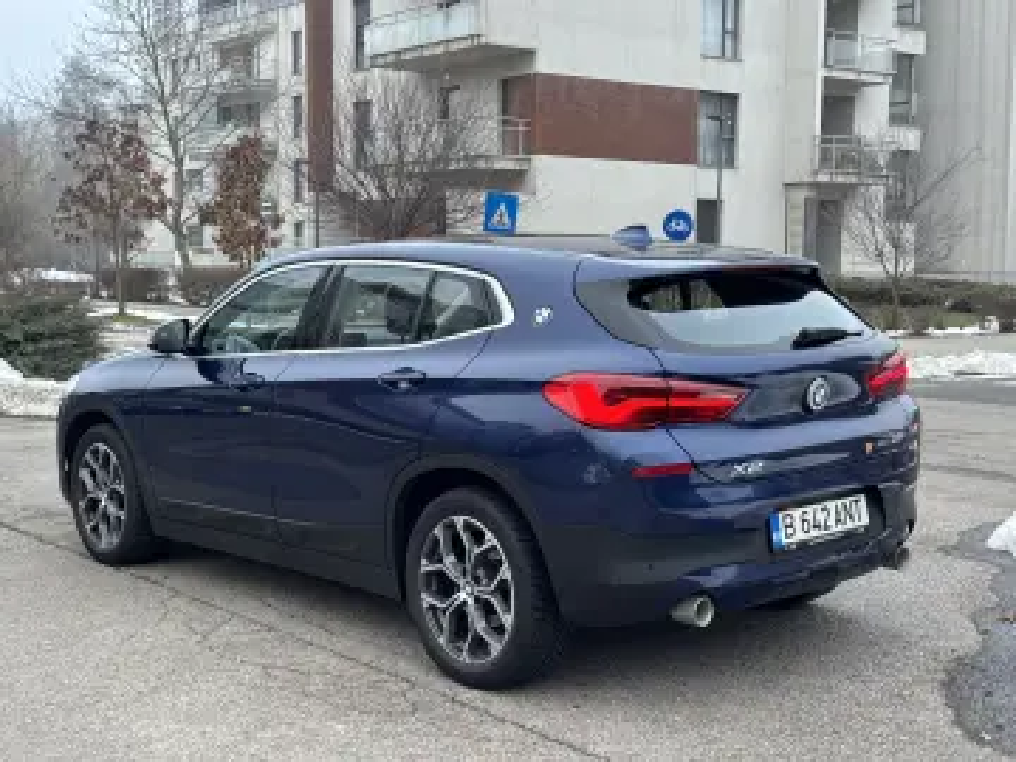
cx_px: 508
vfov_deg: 30.3
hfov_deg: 39.7
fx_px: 1409
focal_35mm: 48
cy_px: 381
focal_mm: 6.76
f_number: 1.78
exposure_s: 1/109
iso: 100
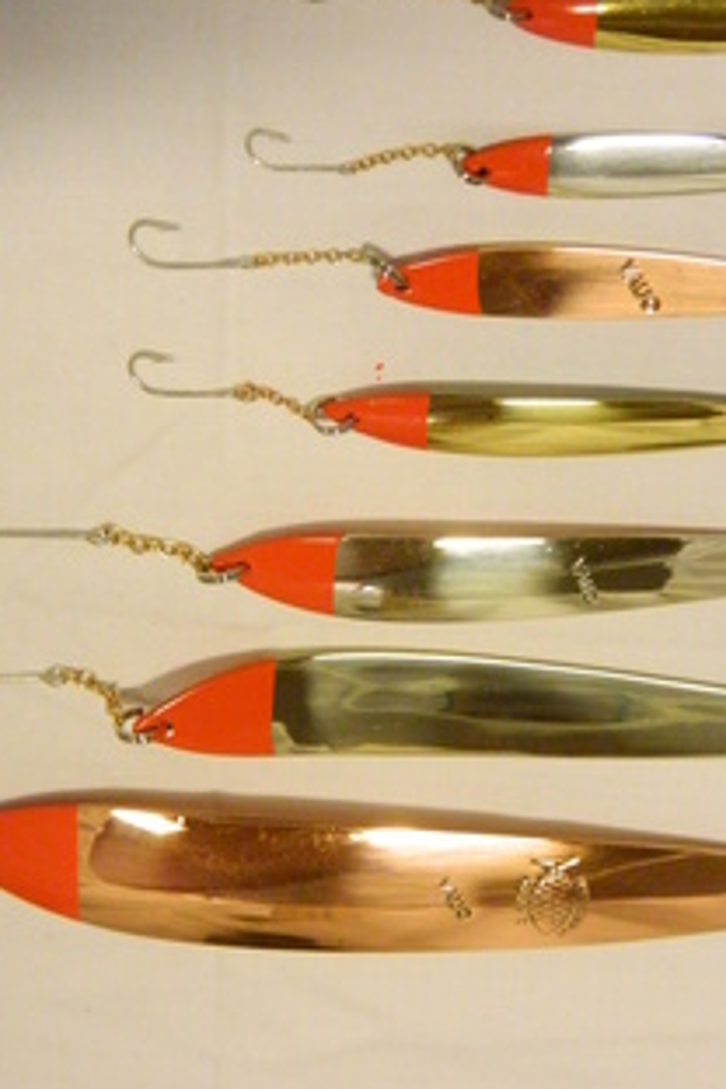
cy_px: 482
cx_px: 391
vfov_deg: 26.6
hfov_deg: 17.9
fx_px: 2299
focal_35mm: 76
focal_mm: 10.2
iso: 800
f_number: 3.8
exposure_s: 1/80
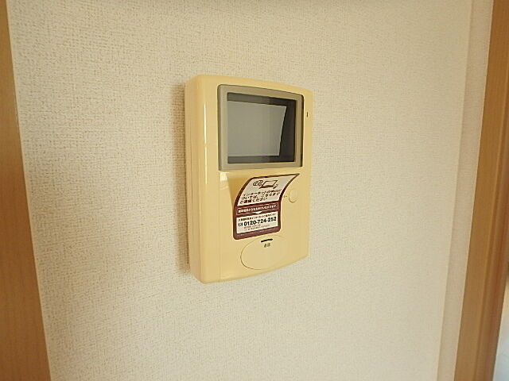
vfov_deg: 63.4
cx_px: 254
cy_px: 190
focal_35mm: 21
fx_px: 309
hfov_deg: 79.0
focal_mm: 3.7
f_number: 3.5
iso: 200
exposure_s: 1/40
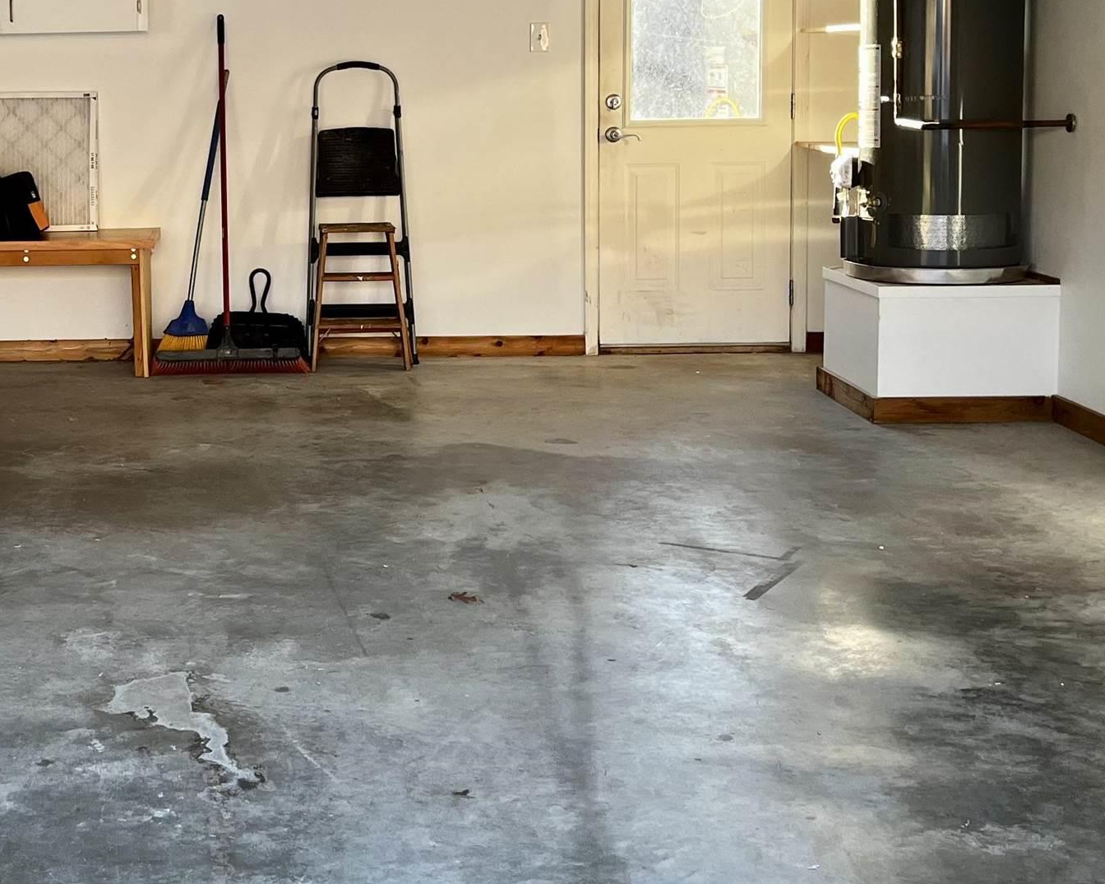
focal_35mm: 58
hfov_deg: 31.5
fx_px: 1897
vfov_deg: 25.9
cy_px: 218
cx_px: 190
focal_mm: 5.1
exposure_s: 1/120
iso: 100
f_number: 1.6
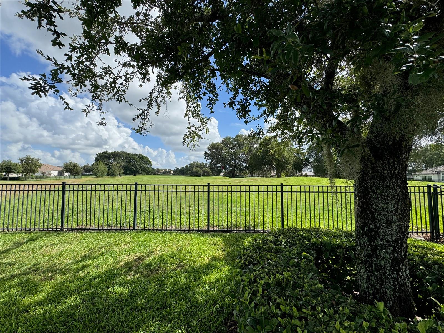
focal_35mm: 14
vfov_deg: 85.7
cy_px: 166
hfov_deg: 102.1
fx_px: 180
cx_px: 222
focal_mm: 2.22
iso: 50
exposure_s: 1/1832
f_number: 2.2
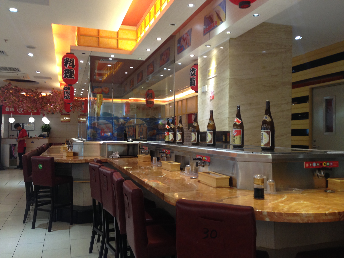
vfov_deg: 42.9
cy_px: 129
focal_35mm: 33
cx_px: 172
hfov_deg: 55.4
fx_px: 328
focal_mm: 4.12
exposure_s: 1/20
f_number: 2.4
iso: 100
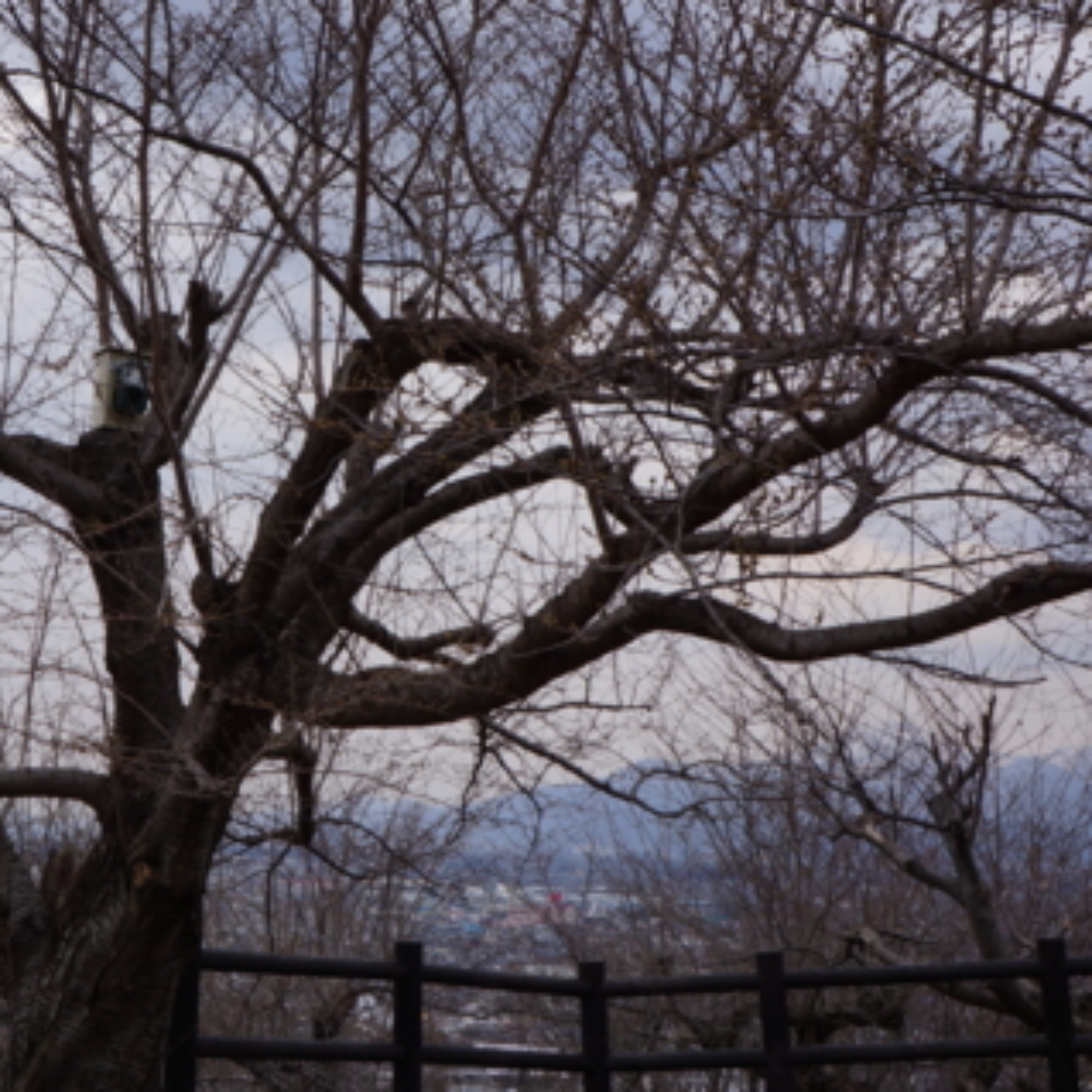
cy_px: 334
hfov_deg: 26.7
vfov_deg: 26.7
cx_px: 370
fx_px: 2284
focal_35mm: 64
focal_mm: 20
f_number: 13
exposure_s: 1/160
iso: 100
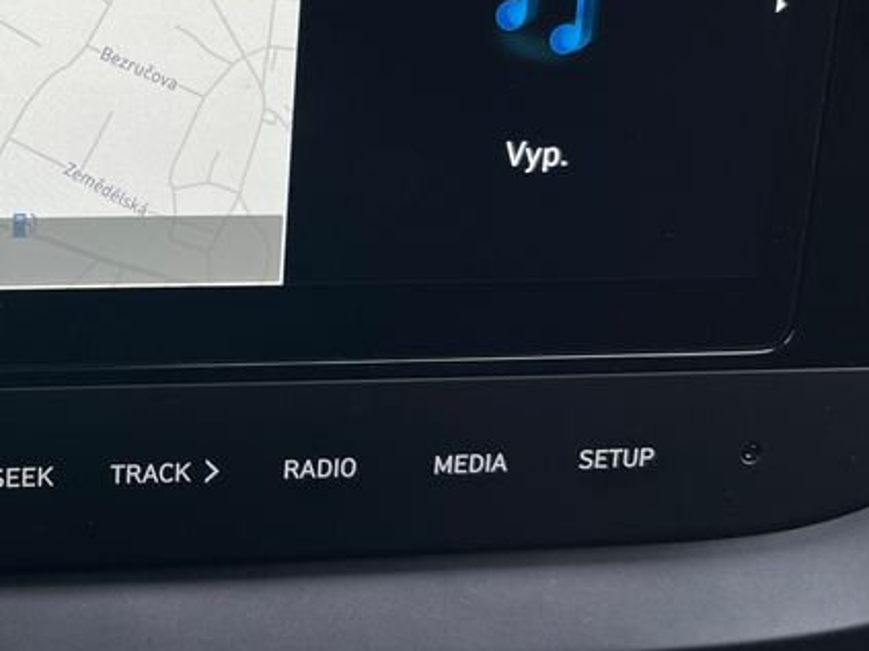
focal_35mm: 63
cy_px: 111
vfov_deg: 22.9
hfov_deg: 28.8
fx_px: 1581
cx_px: 0
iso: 40
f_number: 1.6
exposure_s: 1/195
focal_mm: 5.1
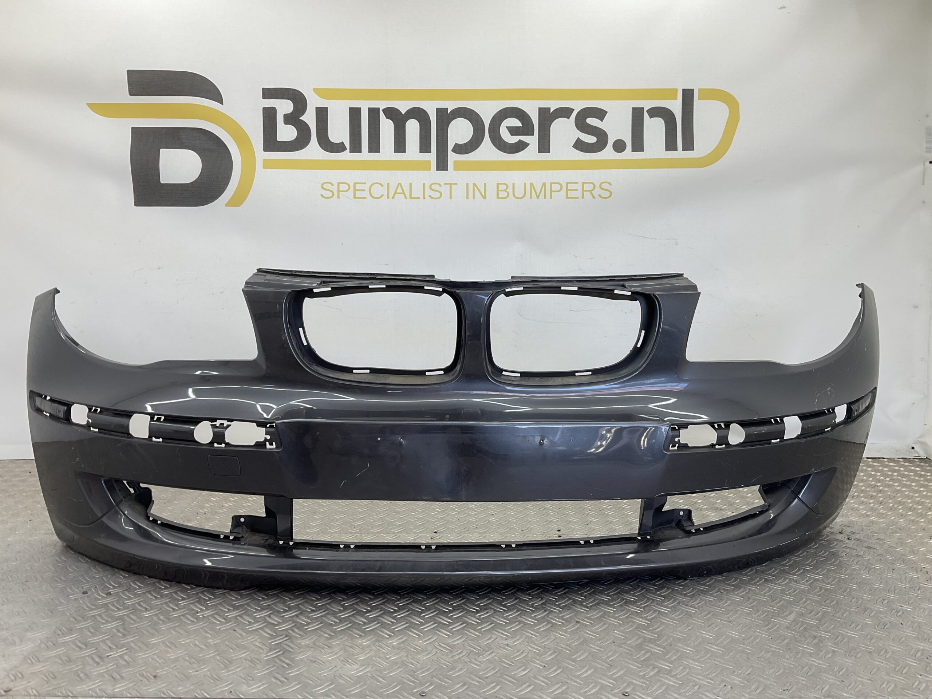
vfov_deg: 48.2
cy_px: 350
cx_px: 466
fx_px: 781
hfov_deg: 61.7
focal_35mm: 29
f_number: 1.8
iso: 16
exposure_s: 1/122
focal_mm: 3
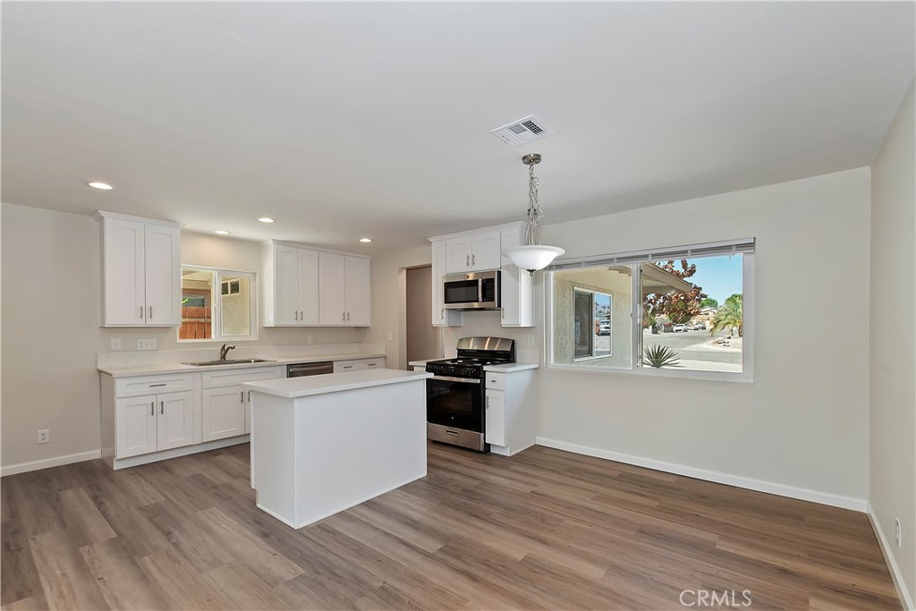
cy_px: 306
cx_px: 458
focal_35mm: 15
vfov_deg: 77.3
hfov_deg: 100.4
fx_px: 382
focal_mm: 10
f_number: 8
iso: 160
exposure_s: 1/30
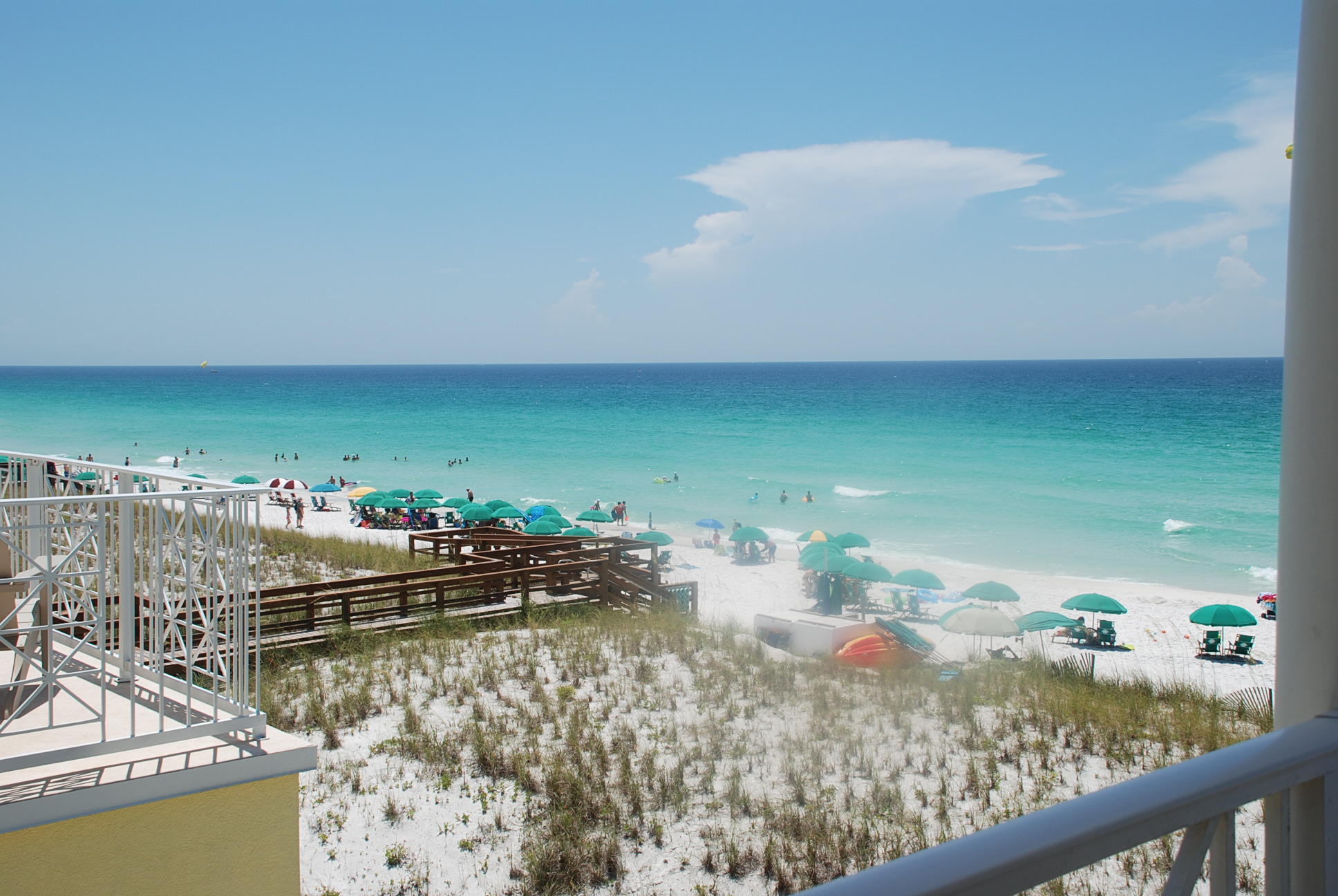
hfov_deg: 53.1
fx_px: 1340
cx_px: 669
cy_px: 448
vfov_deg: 37.0
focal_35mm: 36
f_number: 9
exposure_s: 1/320
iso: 100
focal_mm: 24
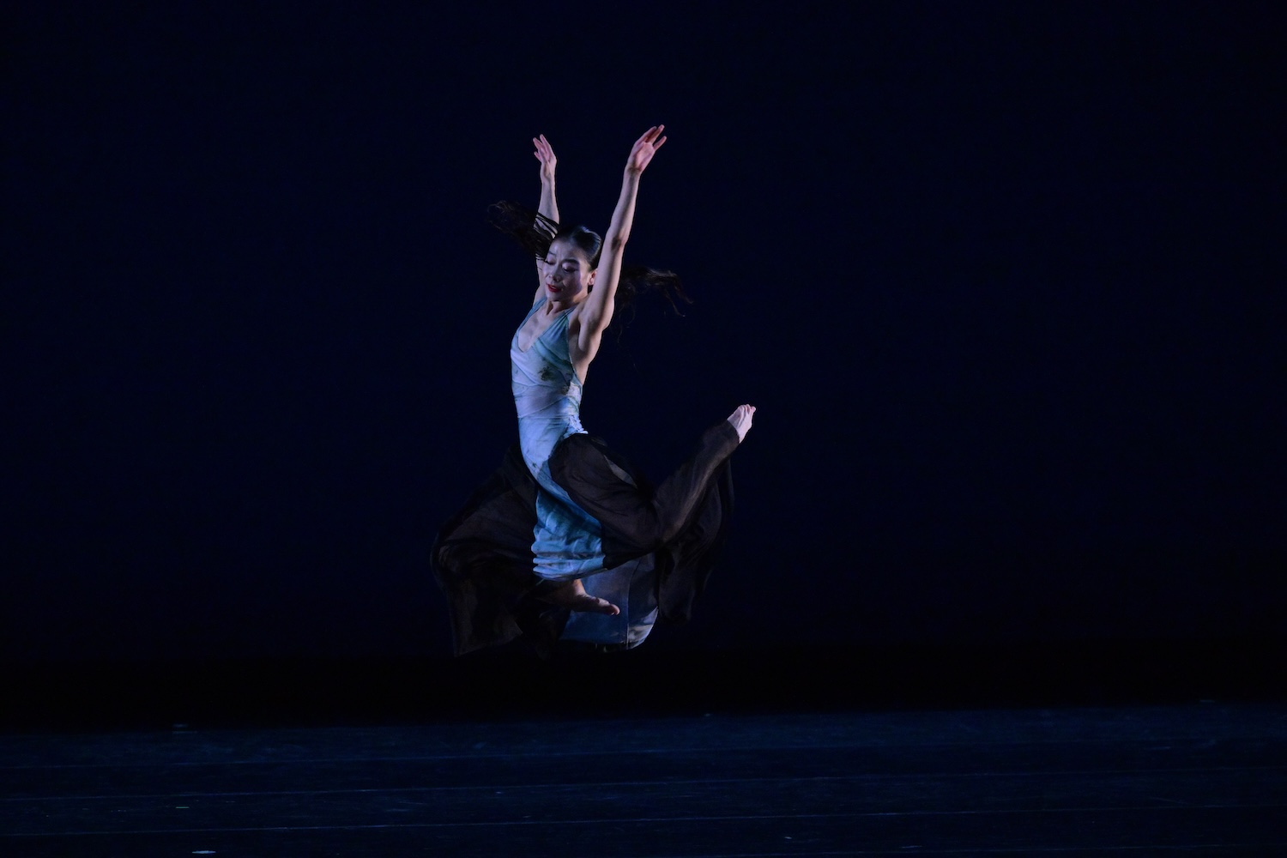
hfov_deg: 6.1
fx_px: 12154
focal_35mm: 340
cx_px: 644
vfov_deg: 4.0
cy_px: 429
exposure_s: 1/400
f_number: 4
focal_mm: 340
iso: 5000
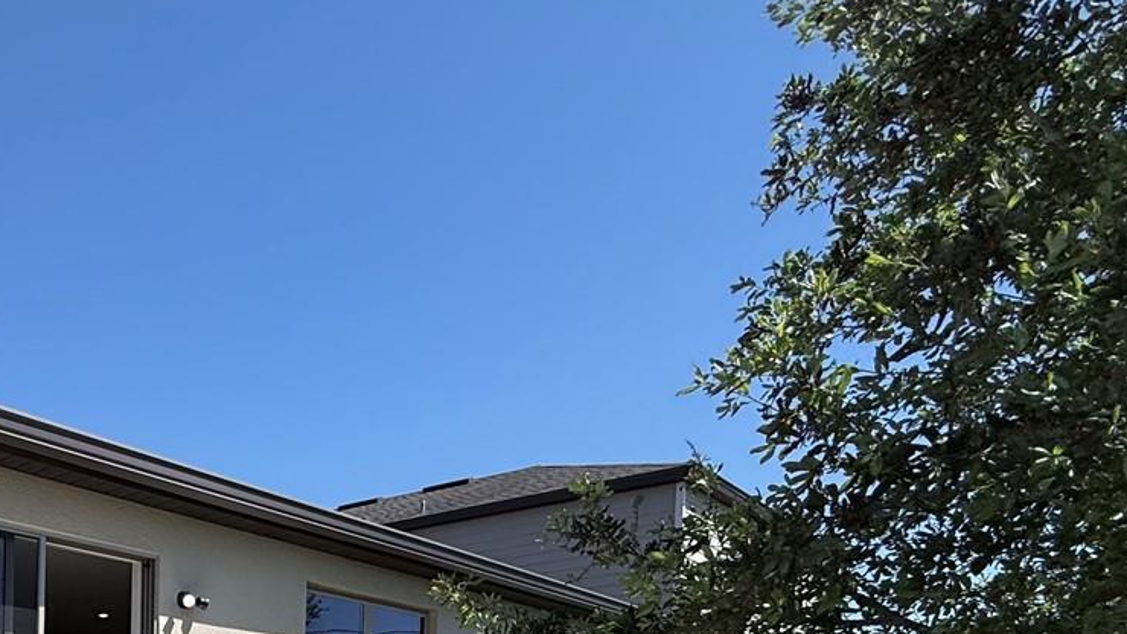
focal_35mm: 33
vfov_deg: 29.7
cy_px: 788
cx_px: 151
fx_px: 986
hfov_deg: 53.4
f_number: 2.2
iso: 50
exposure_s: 1/3663
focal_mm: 2.22
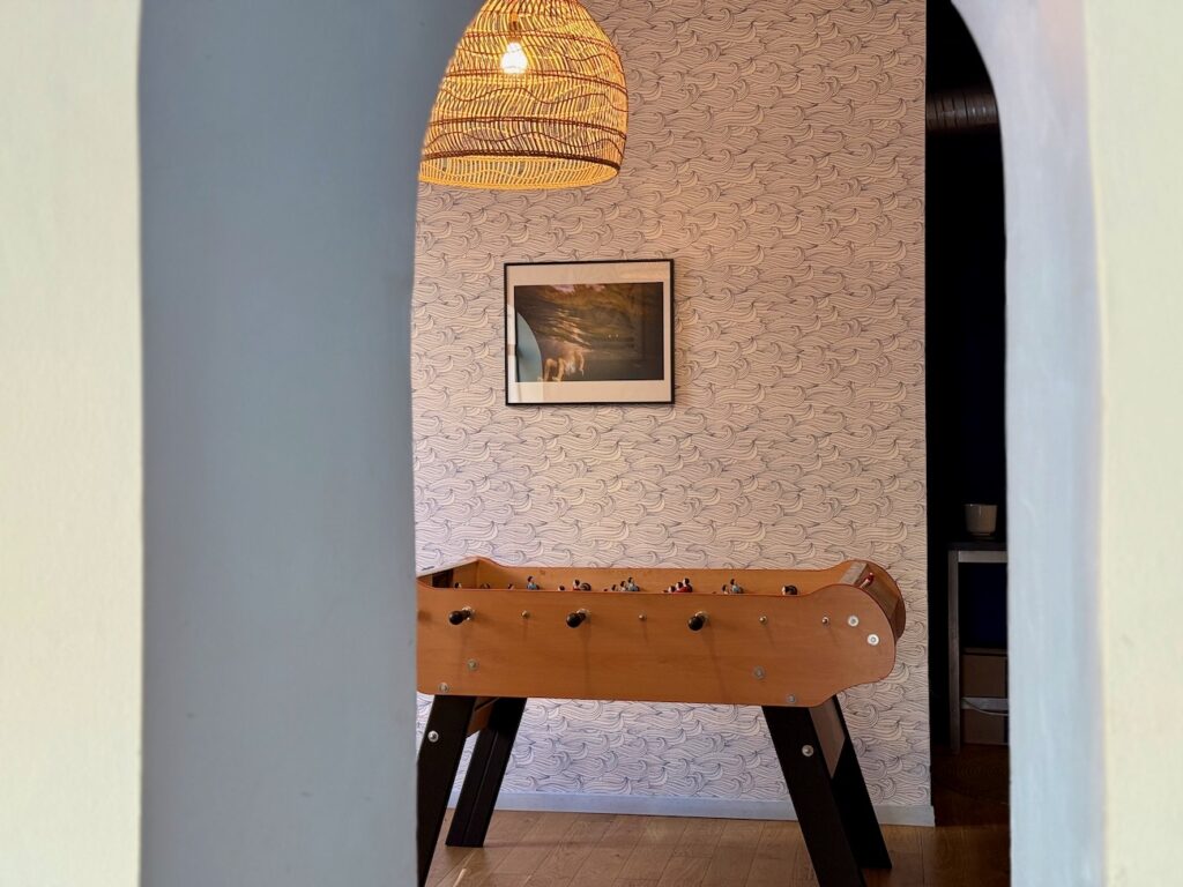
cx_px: 592
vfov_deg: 30.3
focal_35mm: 48
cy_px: 444
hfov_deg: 39.7
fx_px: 1640
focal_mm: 6.76
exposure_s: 1/50
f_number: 1.78
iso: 200
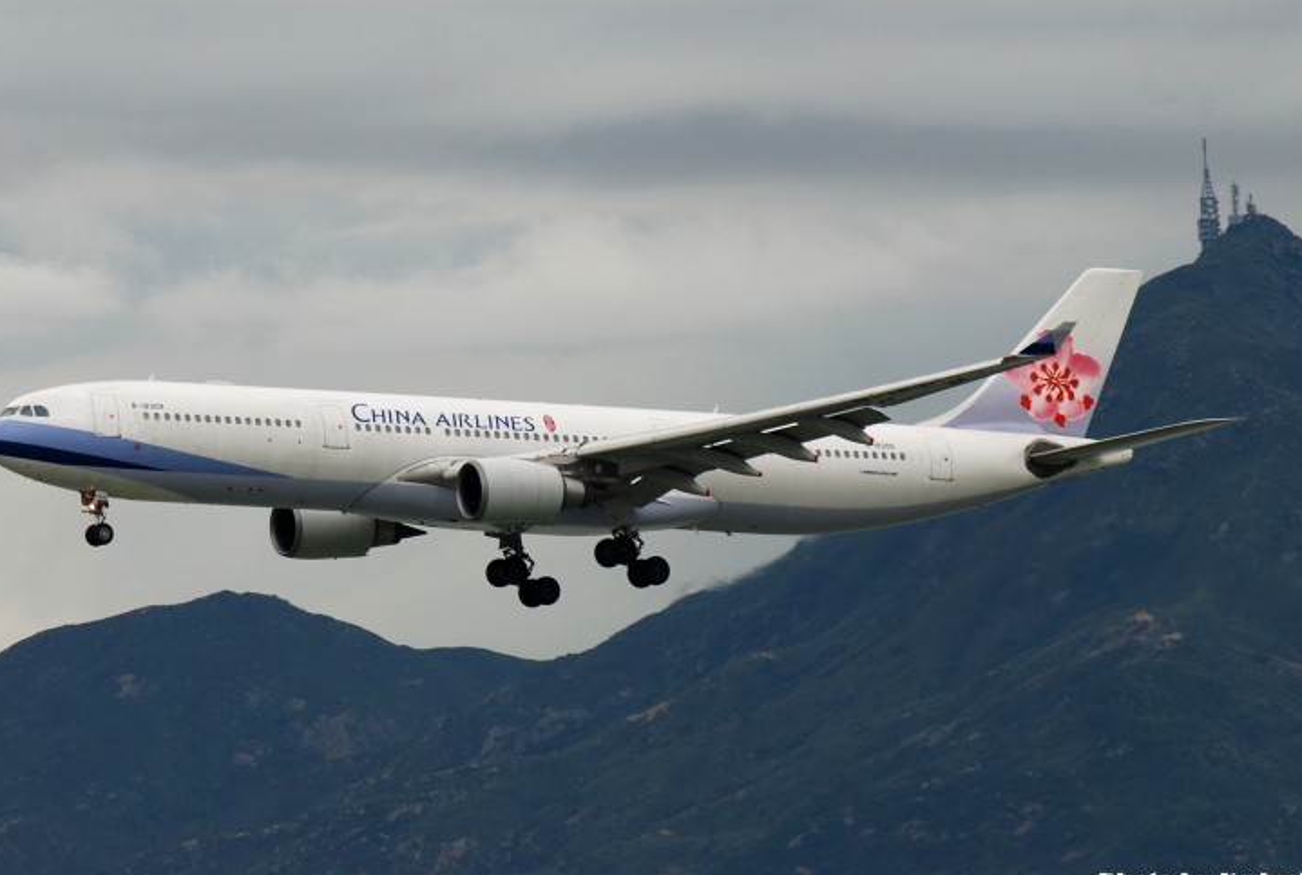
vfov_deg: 3.8
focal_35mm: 367
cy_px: 409
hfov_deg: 5.6
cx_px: 598
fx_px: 13303
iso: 200
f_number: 5.6
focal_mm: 220
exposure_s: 1/800
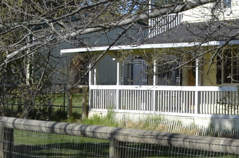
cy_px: 20
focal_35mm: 160
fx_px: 1060
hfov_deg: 12.0
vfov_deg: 8.5
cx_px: 409
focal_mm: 24
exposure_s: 1/250
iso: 100
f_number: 8
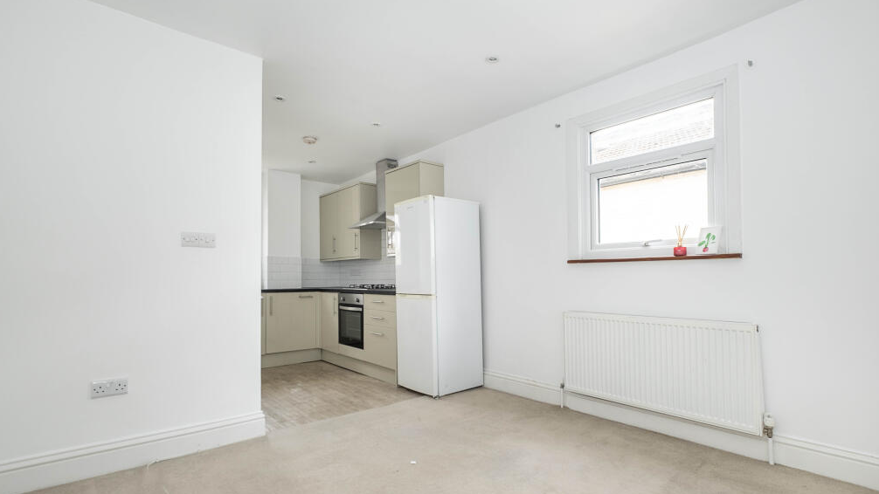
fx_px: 373
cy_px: 294
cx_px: 443
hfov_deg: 99.4
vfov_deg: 66.5
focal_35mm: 16
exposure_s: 1/13
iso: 320
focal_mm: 10
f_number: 6.4
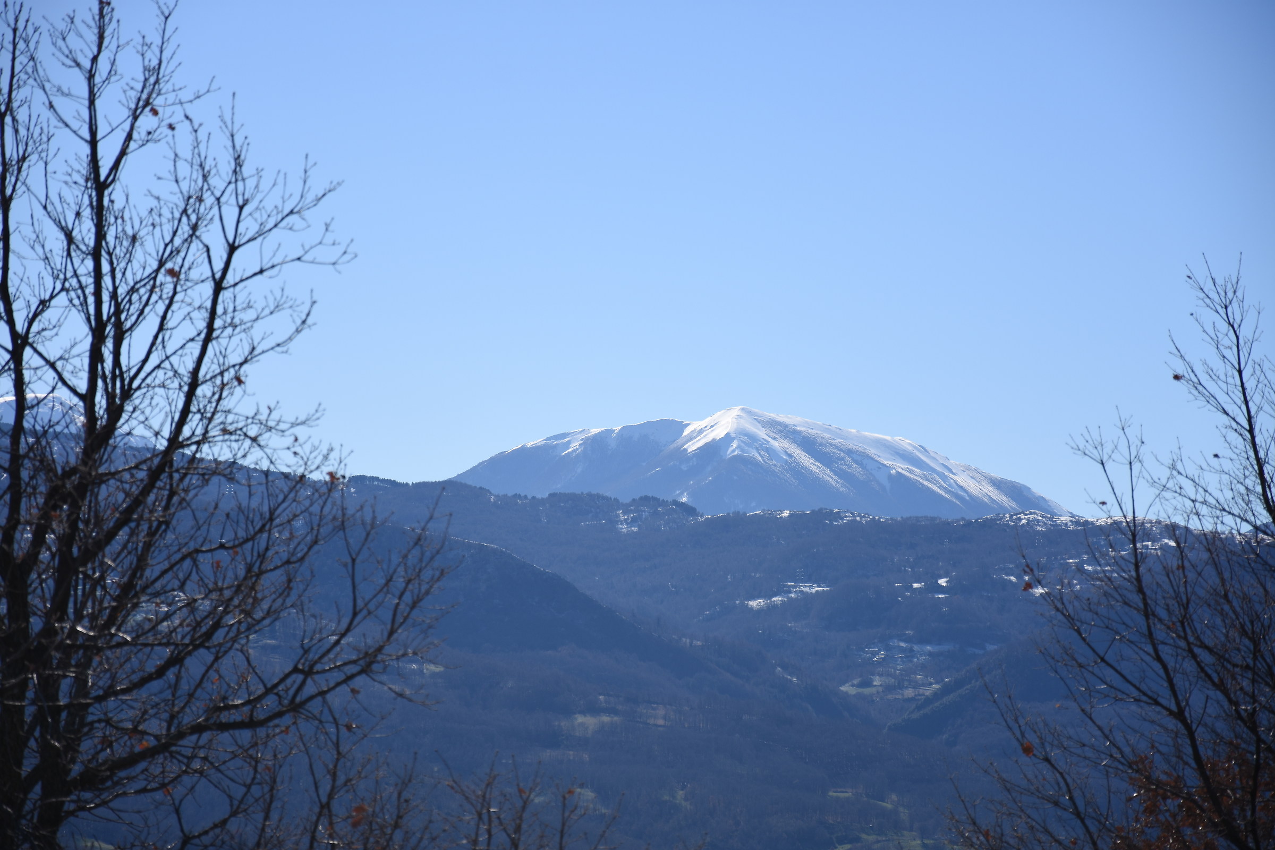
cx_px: 638
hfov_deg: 13.0
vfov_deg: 8.7
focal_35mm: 158
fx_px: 5578
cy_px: 425
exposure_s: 1/800
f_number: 5.6
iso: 100
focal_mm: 105
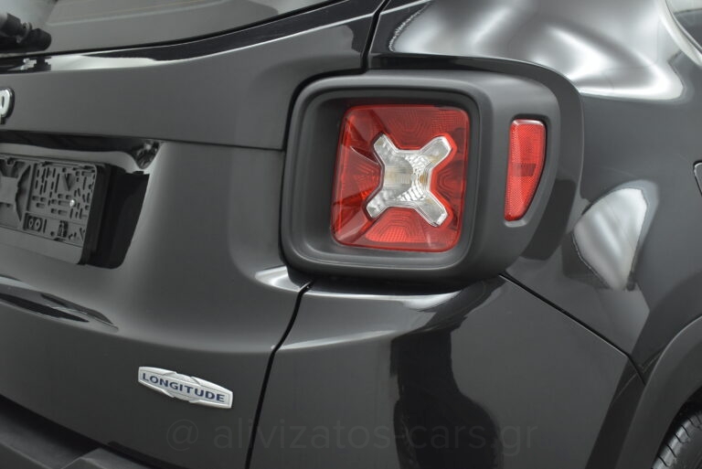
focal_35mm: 39
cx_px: 351
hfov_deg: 49.5
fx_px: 761
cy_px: 234
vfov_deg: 34.3
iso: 1600
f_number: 4
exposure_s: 1/125
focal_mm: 26
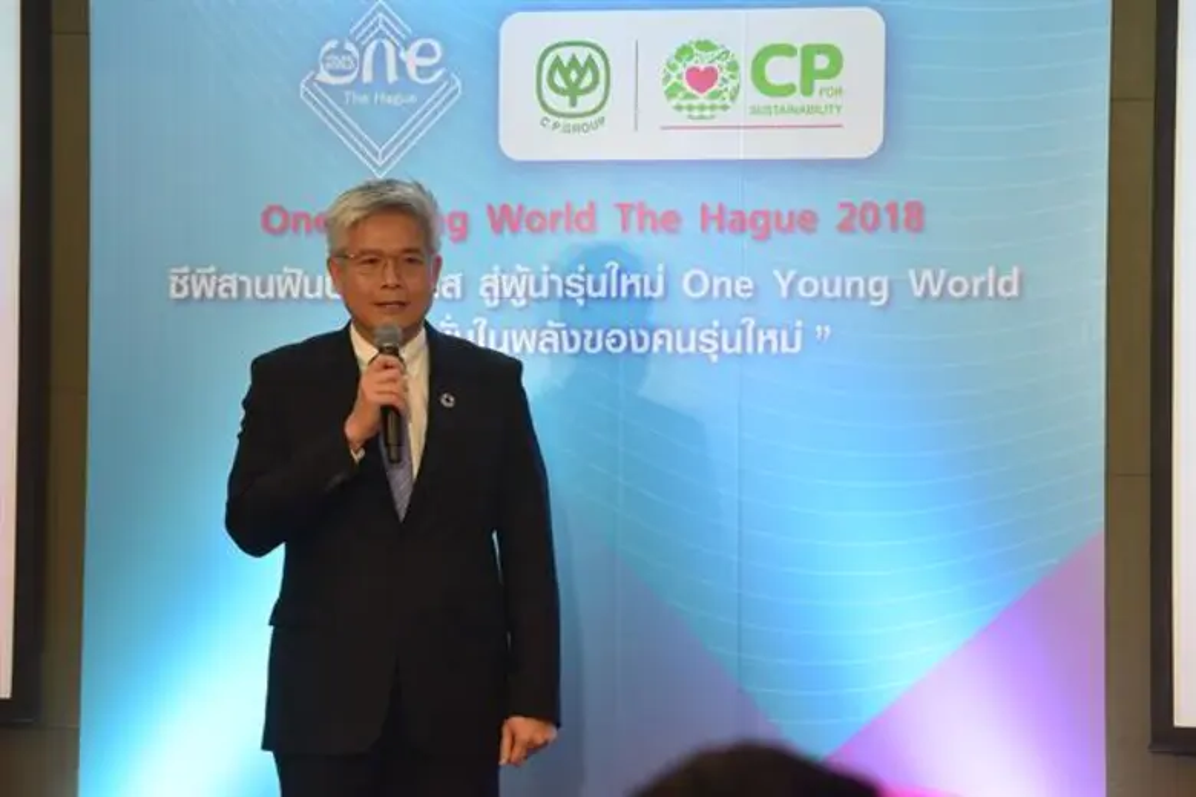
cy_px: 398
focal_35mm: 145
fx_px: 4817
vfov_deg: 9.5
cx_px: 598
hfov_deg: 14.2
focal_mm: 145
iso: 1250
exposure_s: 1/125
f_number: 8
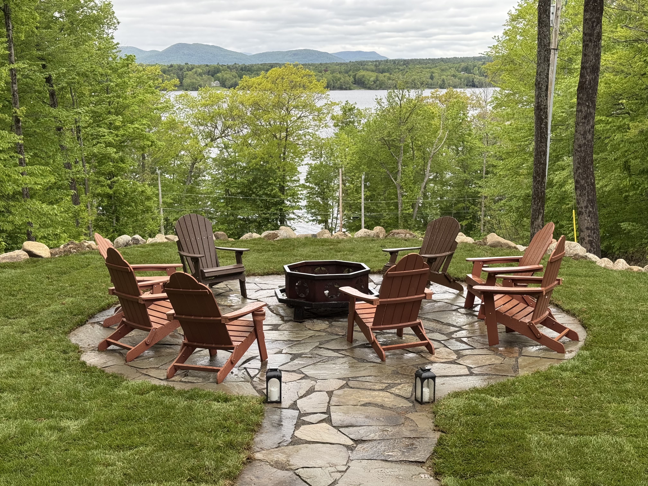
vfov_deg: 30.3
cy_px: 243
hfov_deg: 39.7
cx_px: 324
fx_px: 899
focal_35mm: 48
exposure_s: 1/495
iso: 64
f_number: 1.78
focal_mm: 6.76
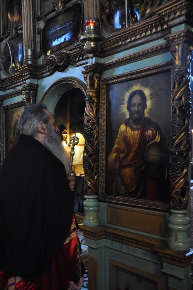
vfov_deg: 53.2
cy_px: 145
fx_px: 290
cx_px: 96
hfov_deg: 36.8
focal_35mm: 36
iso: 500
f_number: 3.8
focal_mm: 24
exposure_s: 1/5
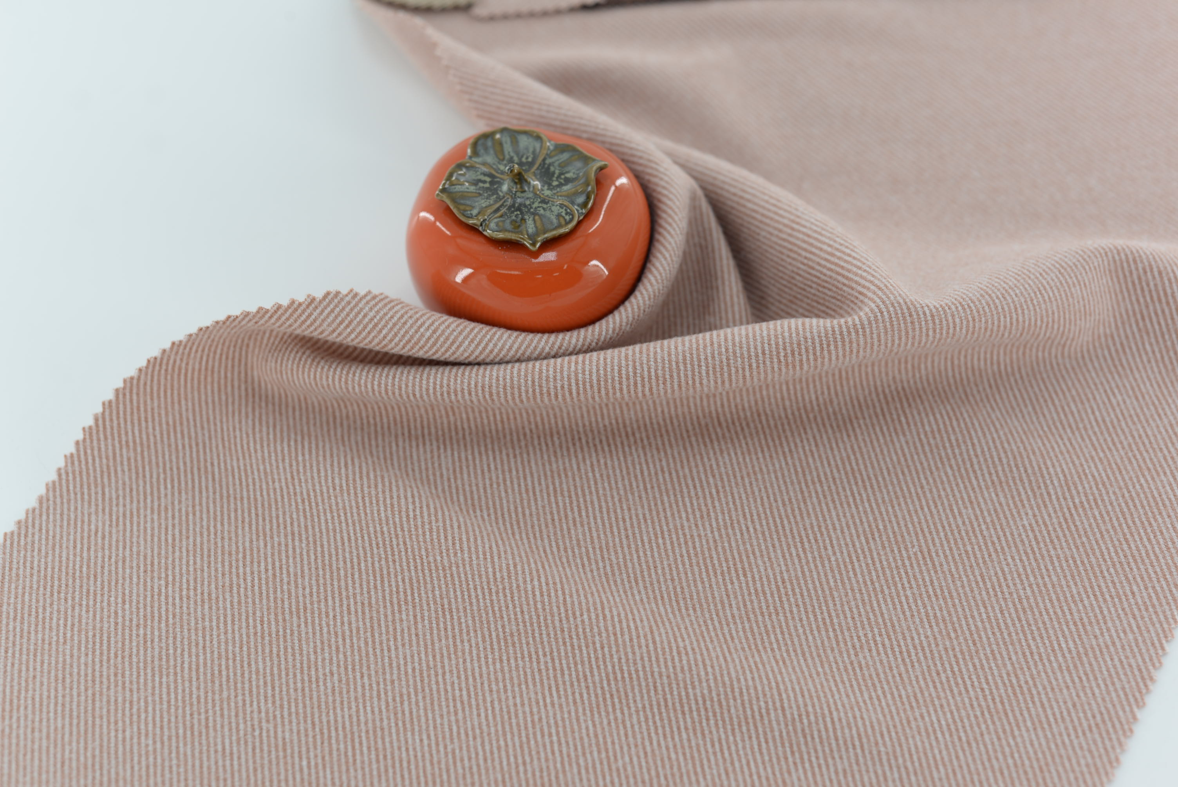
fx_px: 1637
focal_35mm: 50
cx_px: 589
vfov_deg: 27.0
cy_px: 394
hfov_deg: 39.6
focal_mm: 50
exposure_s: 1/160
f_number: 3.5
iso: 100
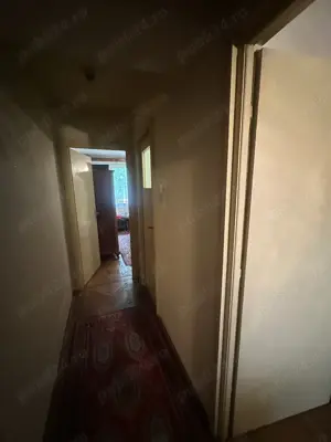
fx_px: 178
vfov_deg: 102.1
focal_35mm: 14
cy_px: 221
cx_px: 166
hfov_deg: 85.7
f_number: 2.2
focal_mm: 2.22
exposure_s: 1/34
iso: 1250
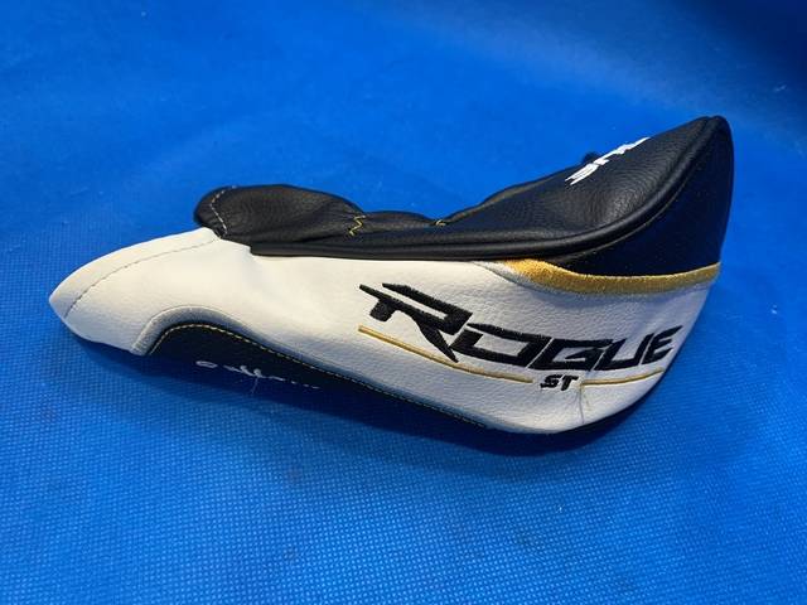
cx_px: 404
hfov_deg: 67.3
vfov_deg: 53.1
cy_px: 302
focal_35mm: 26
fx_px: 606
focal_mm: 4.25
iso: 80
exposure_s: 1/60
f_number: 1.8
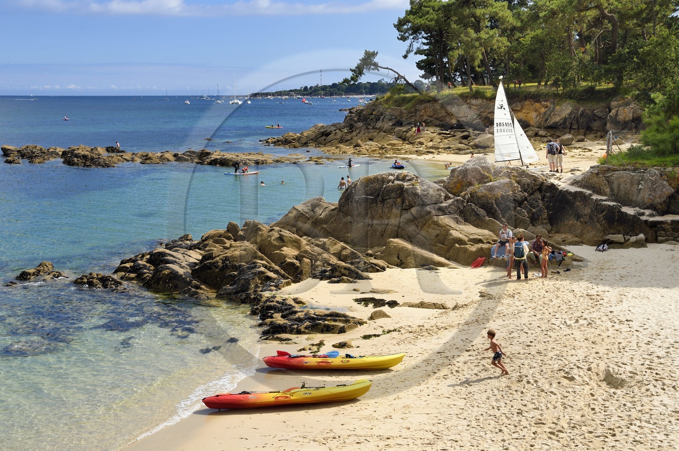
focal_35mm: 48
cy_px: 226
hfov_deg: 41.1
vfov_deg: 28.0
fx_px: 905
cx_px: 340
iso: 200
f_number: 10
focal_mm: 48
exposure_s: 1/500
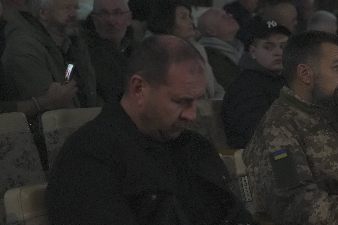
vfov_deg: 12.2
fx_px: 1057
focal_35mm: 113
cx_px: 331
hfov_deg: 17.8
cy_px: 84
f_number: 2.8
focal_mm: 48.7
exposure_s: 1/100
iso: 6400
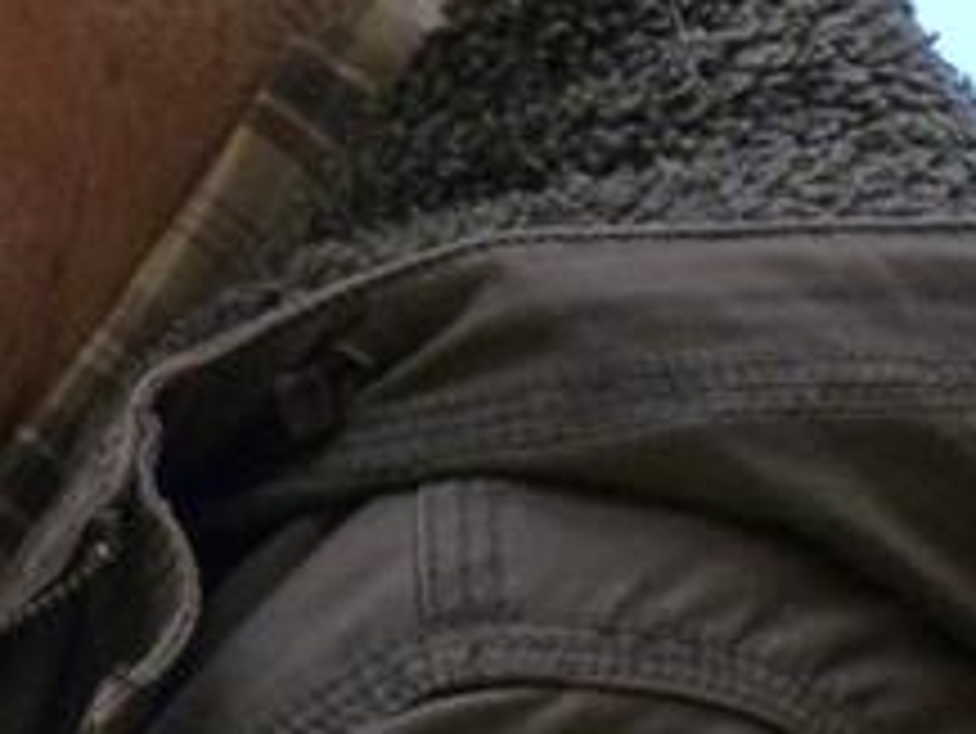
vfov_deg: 1.5
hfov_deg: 2.0
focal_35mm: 998
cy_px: -81
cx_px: -301
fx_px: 28154
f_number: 4.1
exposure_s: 1/15
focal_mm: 61
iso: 640
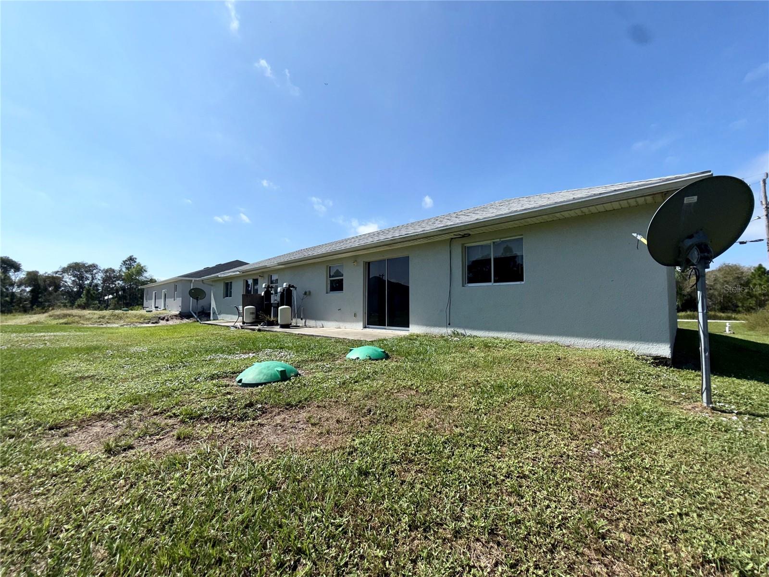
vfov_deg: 85.7
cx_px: 384
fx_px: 311
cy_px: 288
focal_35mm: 14
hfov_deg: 102.1
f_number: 2.2
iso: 16
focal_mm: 2.22
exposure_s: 1/1656
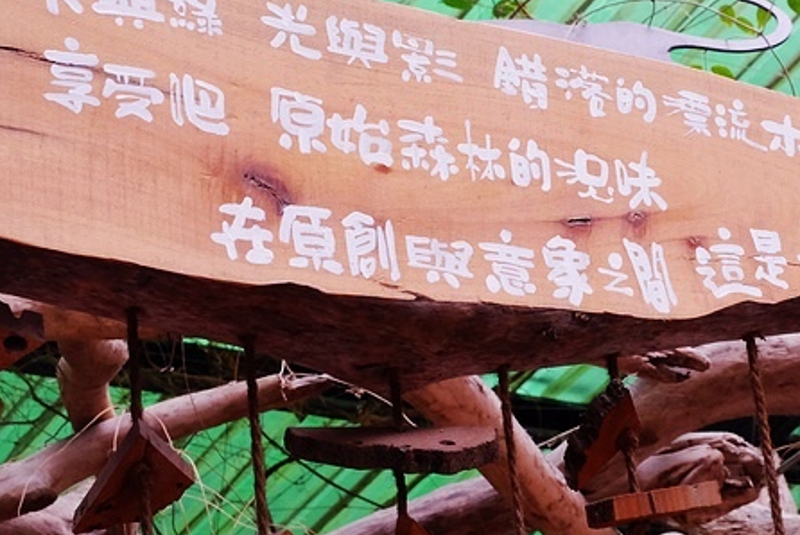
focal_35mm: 156
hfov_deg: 13.1
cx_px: 570
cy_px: 195
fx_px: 3469
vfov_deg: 8.8
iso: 2500
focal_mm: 45.2
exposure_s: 1/60
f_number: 8
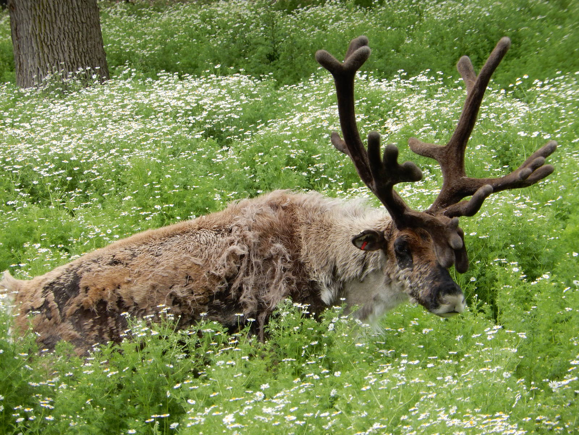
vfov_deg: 5.6
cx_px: 290
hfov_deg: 7.4
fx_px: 4466
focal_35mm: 267
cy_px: 218
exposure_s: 1/100
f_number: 5.9
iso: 125
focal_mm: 47.8
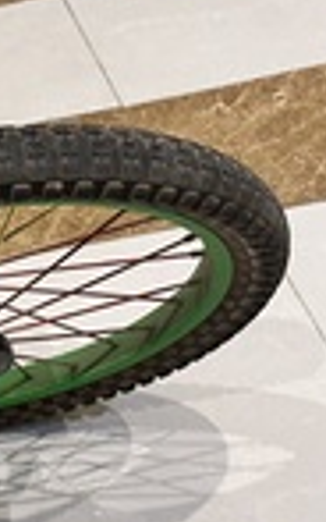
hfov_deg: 13.2
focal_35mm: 79
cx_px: -413
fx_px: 1122
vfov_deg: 26.0
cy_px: 162
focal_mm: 6.86
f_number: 1.78
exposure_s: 1/60
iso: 200
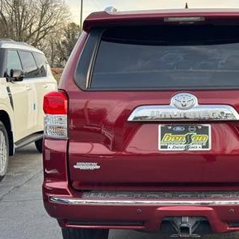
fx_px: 578
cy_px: 126
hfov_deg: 23.1
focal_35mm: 74
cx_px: 179
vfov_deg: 23.4
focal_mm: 6.76
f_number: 1.78
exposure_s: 1/179
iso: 64
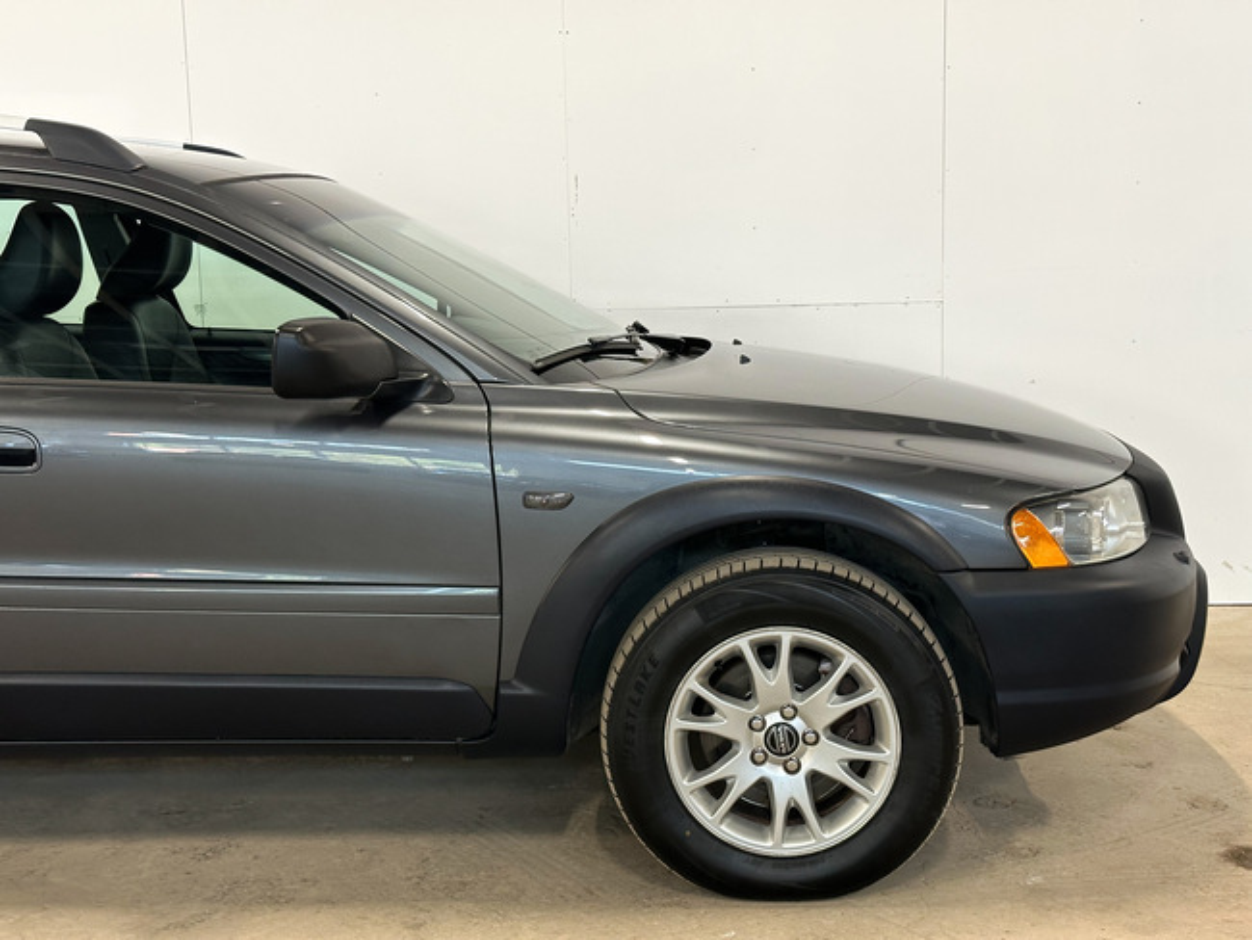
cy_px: 470
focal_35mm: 48
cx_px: 626
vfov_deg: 30.3
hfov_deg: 39.6
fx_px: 1737
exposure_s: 1/50
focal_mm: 6.86
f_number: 1.8
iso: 160
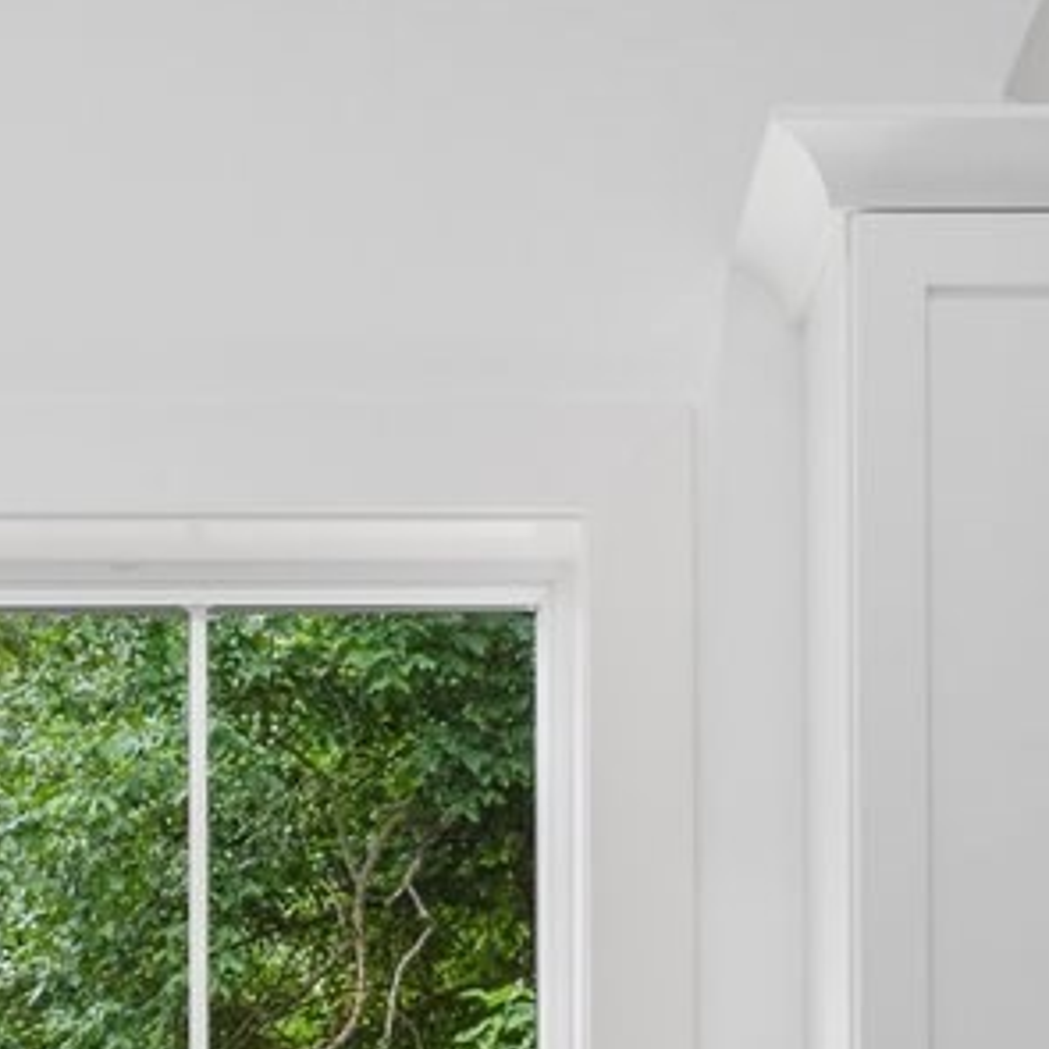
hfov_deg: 14.8
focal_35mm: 118
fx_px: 4046
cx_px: 651
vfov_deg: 13.7
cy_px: 1670
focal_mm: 20
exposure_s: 1/30
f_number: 7.1
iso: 640
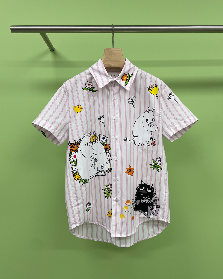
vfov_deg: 62.2
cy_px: 145
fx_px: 231
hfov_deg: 51.5
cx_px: 114
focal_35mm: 28
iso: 32
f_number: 1.6
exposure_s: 1/100
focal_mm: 4.2
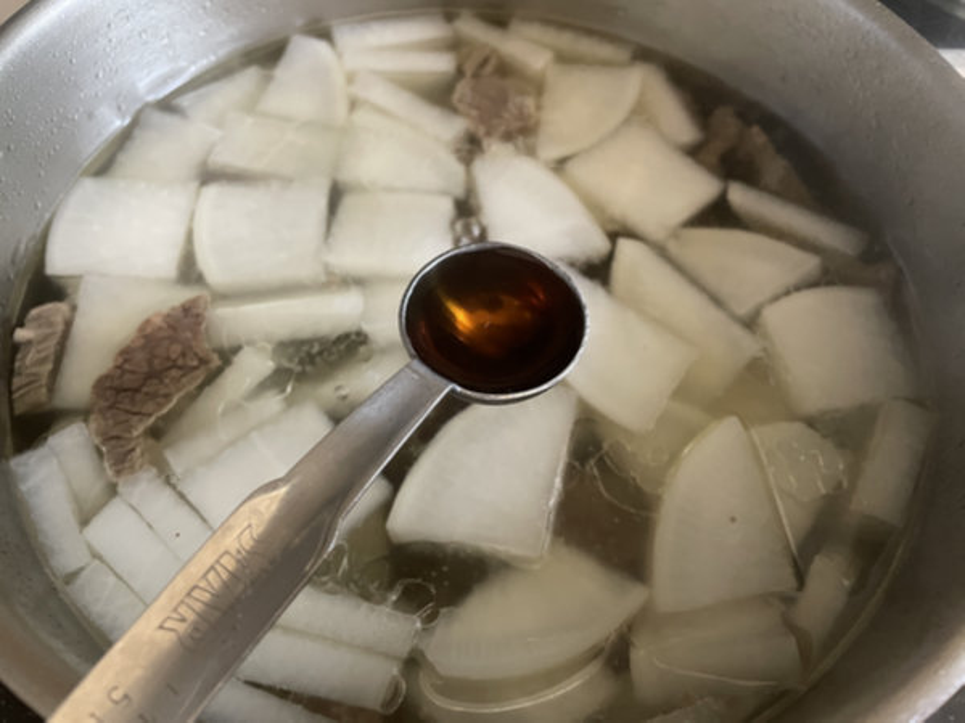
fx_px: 725
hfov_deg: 67.3
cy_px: 362
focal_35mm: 26
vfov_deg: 53.1
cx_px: 482
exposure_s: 1/40
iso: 500
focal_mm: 4.2
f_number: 1.6
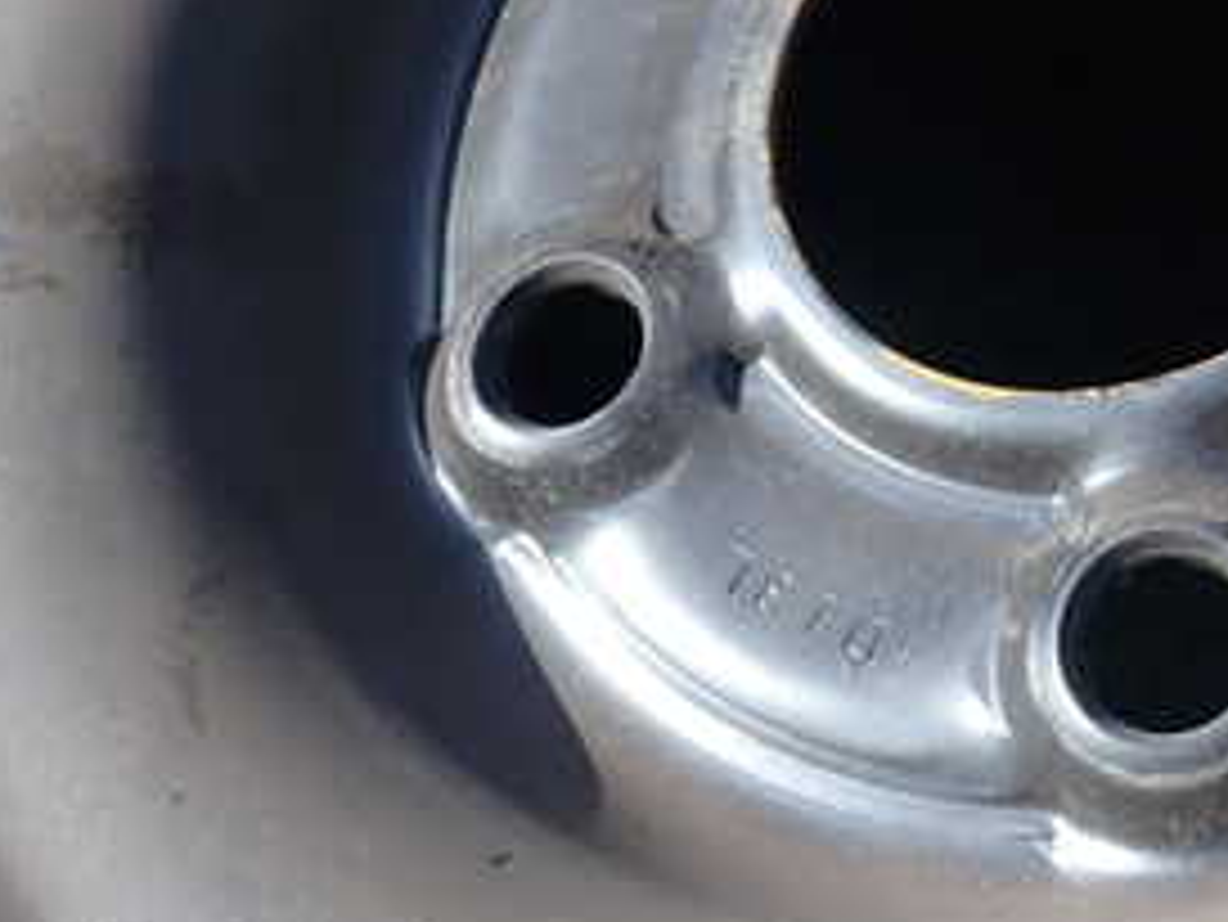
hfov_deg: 28.3
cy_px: 58
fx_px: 2342
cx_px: 1107
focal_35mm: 66
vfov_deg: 21.7
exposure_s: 1/500
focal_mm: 5.4
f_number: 3.2
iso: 100
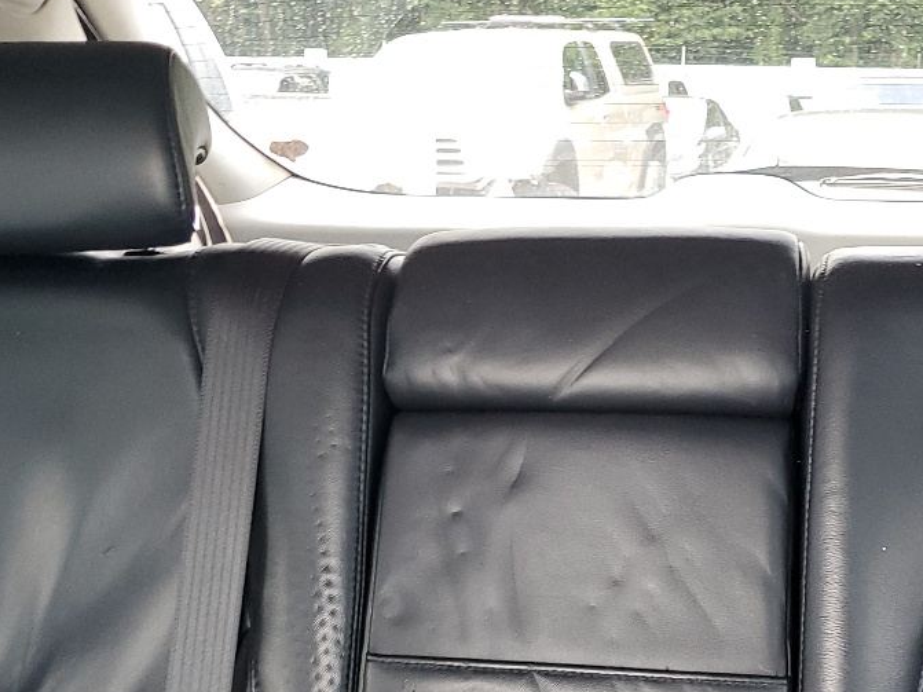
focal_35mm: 62
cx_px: 571
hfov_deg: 31.1
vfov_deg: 22.8
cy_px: 671
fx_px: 1653
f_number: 1.5
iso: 102
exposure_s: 1/60.2
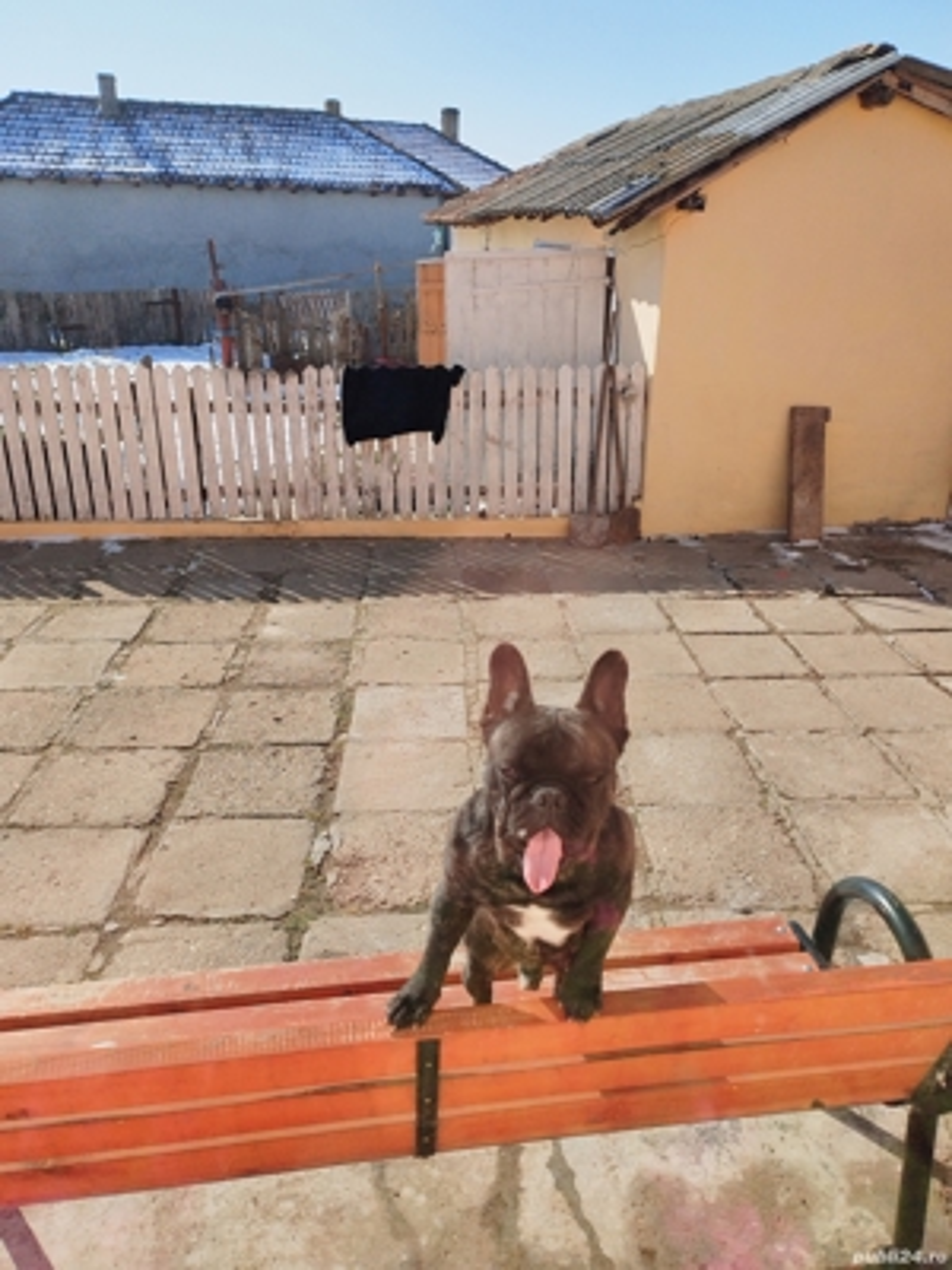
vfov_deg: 67.3
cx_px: 476
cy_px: 635
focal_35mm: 26
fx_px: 953
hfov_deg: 53.1
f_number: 1.9
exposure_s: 1/1769
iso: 100
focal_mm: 6.24
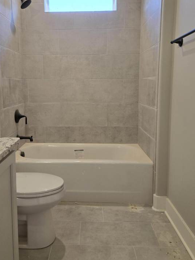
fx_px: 233
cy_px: 114
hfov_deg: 45.3
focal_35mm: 31
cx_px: 81
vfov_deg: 58.2
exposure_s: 1/120
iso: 50
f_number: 1.8
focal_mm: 5.4
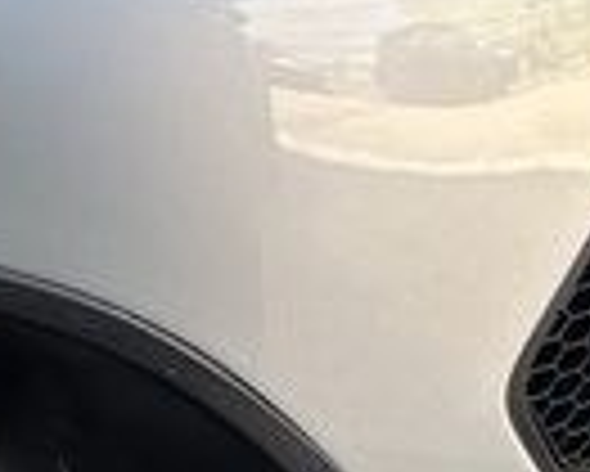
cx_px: -545
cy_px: -166
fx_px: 2534
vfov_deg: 10.4
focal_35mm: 145
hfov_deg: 12.0
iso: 64
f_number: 1.78
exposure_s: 1/183
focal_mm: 6.86
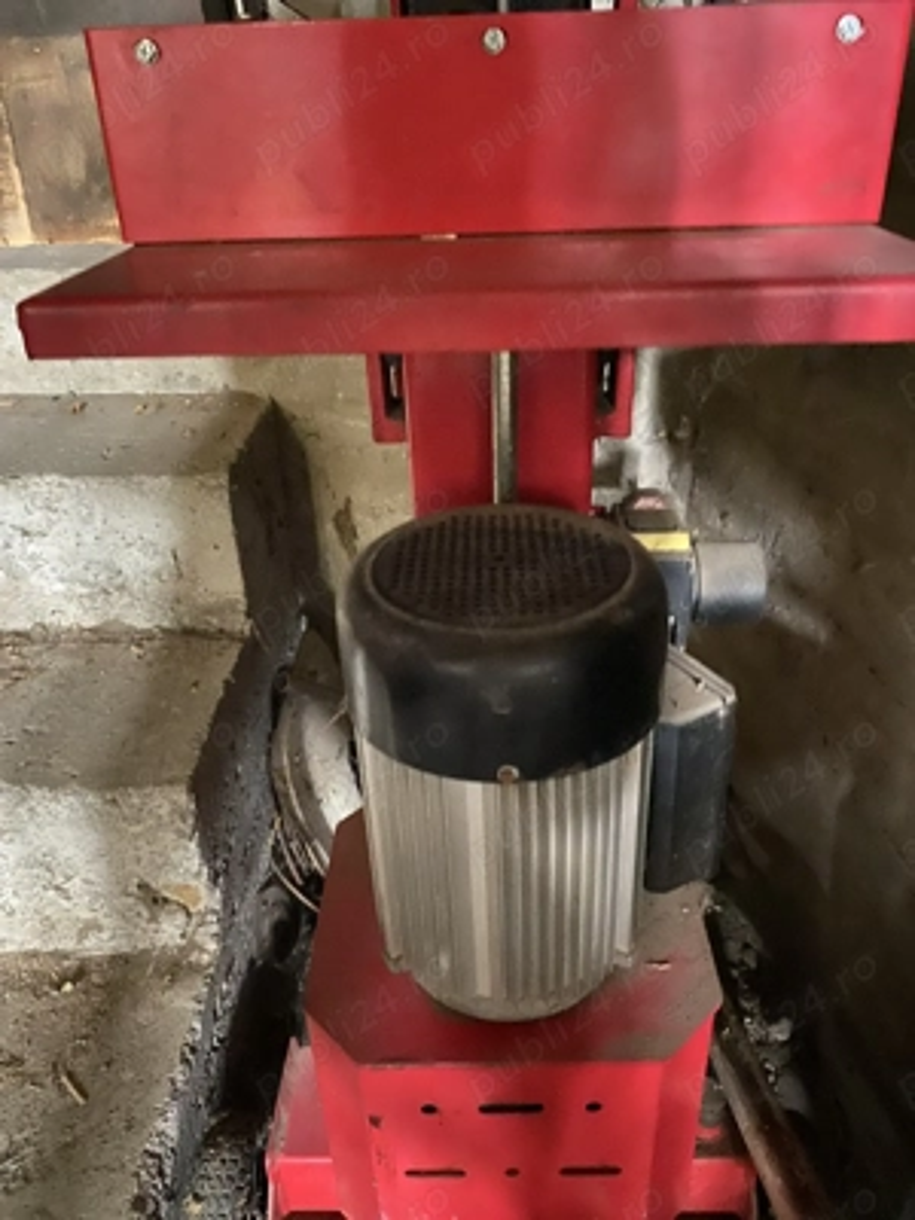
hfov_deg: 53.1
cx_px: 458
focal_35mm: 26
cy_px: 610
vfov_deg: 67.3
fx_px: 916
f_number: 1.8
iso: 800
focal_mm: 4.25
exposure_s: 1/8
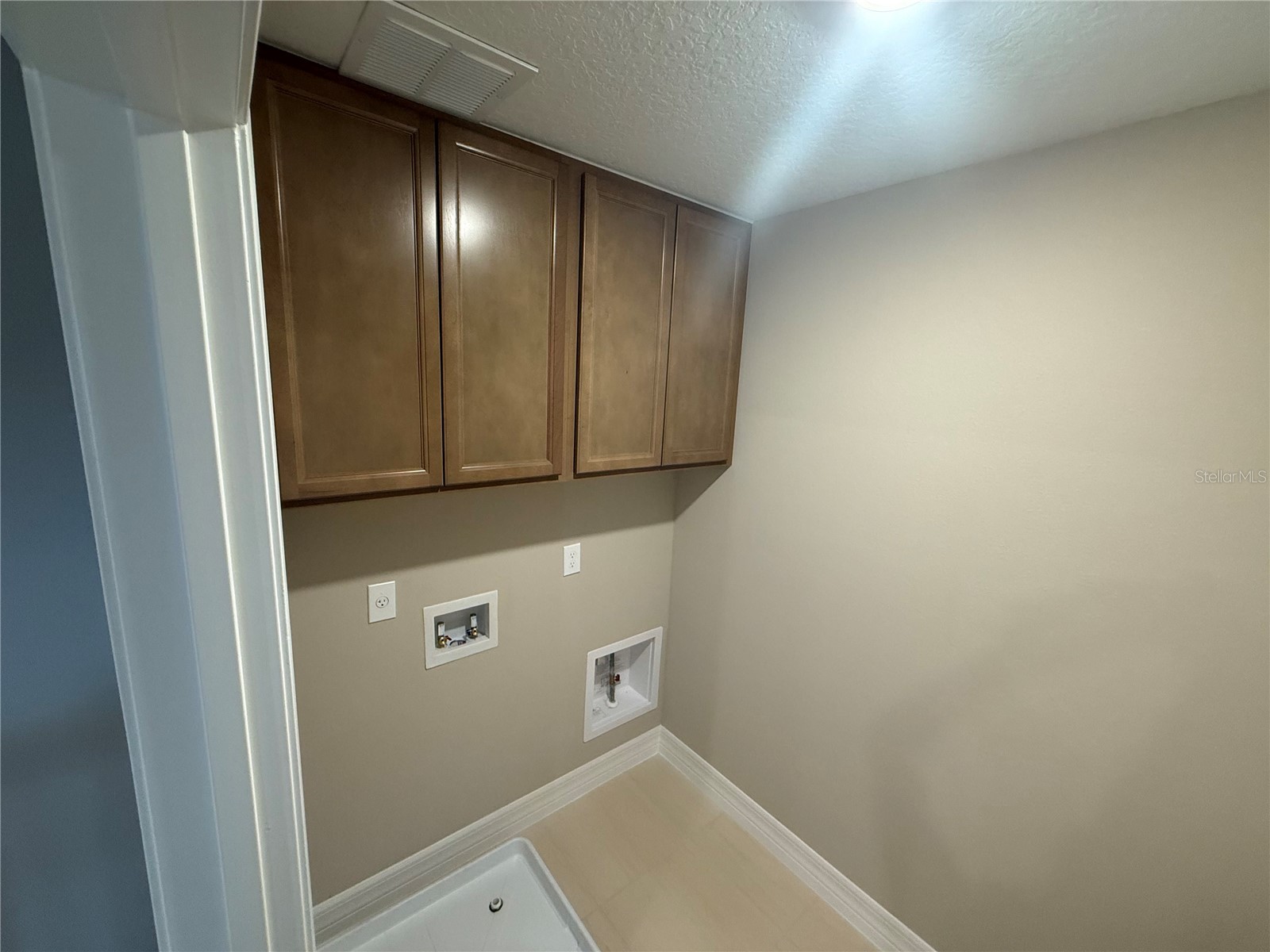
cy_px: 476
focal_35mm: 14
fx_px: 514
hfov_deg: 102.1
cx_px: 635
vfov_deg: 85.7
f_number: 2.2
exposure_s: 1/60
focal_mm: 2.22
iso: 320
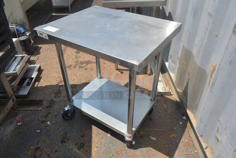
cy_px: 79
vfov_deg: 48.0
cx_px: 118
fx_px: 177
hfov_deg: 67.3
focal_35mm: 27
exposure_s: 1/250
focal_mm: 18
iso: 100
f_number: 8
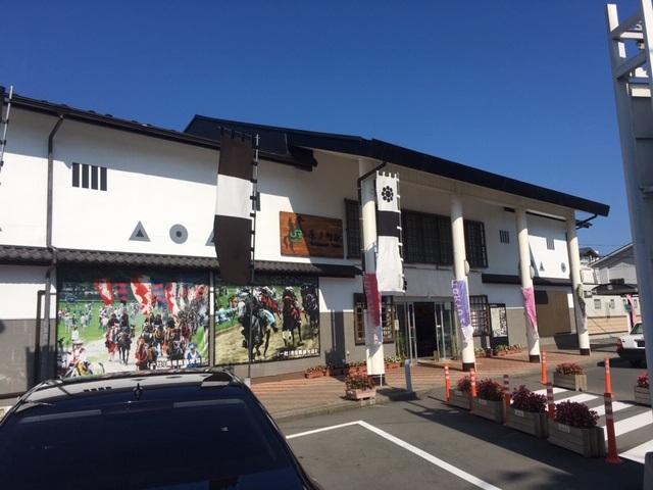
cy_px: 245
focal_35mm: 29
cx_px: 326
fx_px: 547
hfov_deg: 61.7
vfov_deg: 48.2
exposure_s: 1/3077
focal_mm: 4.15
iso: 25
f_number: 2.2
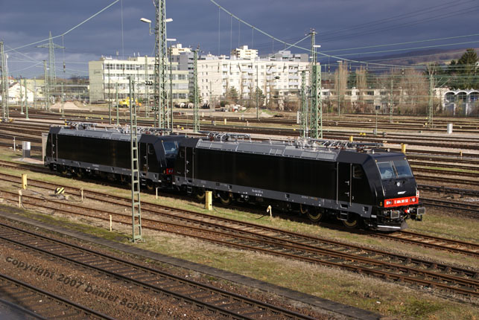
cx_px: 240
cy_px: 160
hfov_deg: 33.4
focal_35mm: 60
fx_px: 799
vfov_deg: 22.7
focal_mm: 40
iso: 100
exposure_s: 1/320
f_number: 5.6
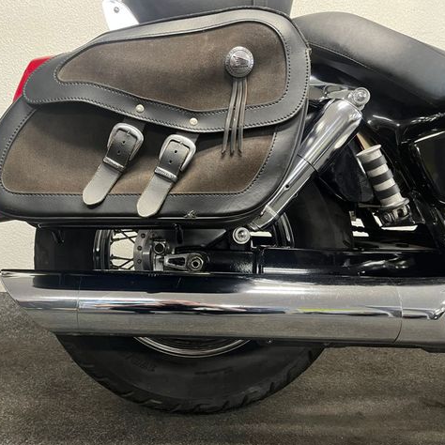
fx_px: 451
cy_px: 224
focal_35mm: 31
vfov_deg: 52.5
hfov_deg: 52.0
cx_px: 170
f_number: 1.6
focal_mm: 5.1
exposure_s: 1/50
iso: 320
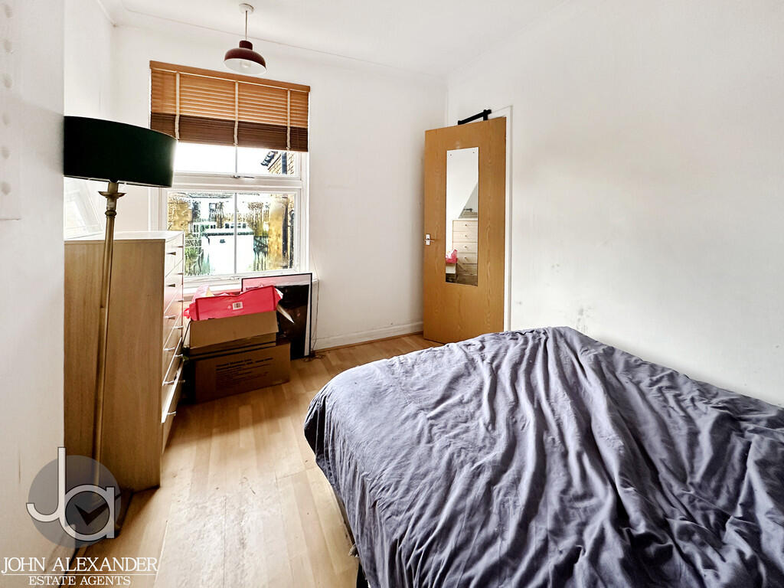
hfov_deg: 102.1
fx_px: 317
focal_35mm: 14
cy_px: 294
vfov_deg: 85.7
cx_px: 392
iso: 320
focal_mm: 2.22
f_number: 2.2
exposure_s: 1/64
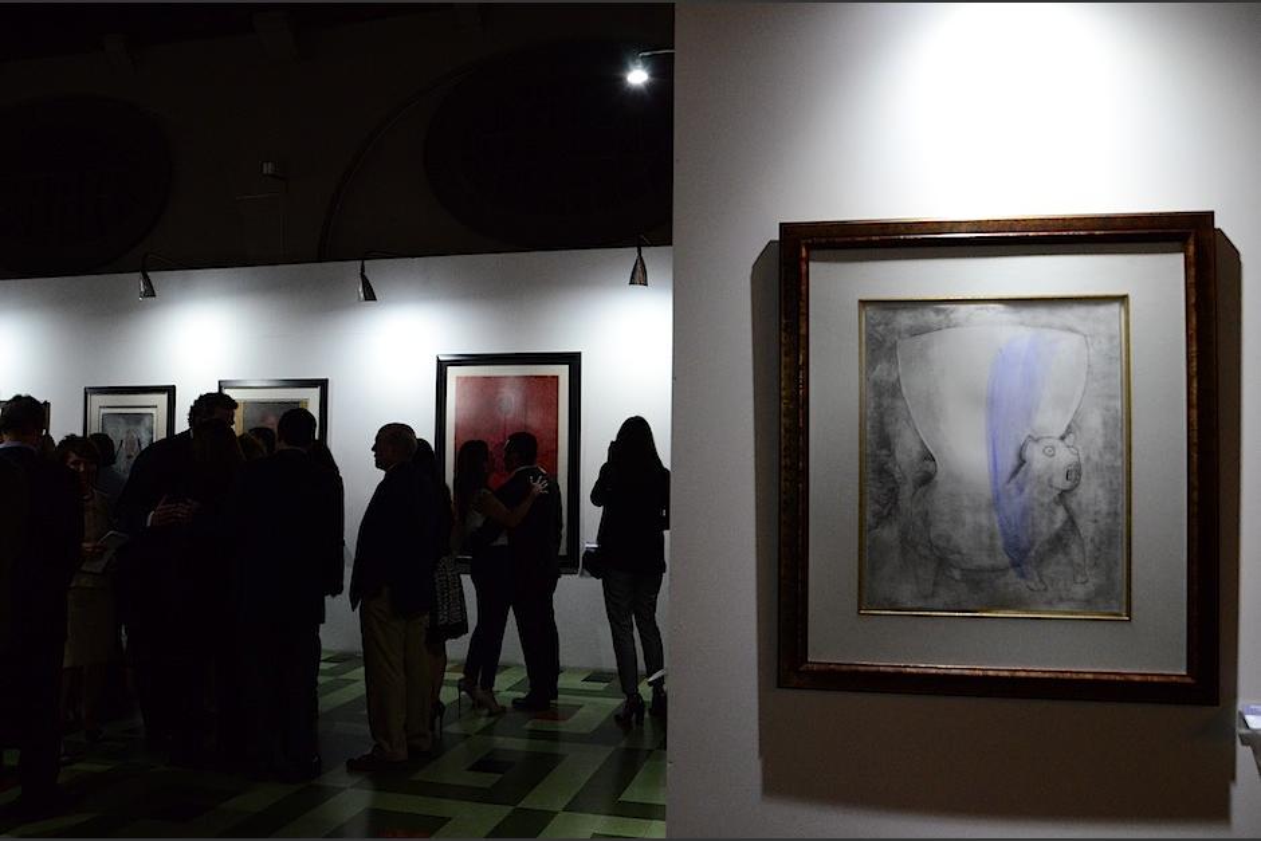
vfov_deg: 47.9
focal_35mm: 27
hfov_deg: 67.4
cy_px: 420
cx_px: 630
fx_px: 946
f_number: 7.1
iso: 3200
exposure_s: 1/60
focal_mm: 18
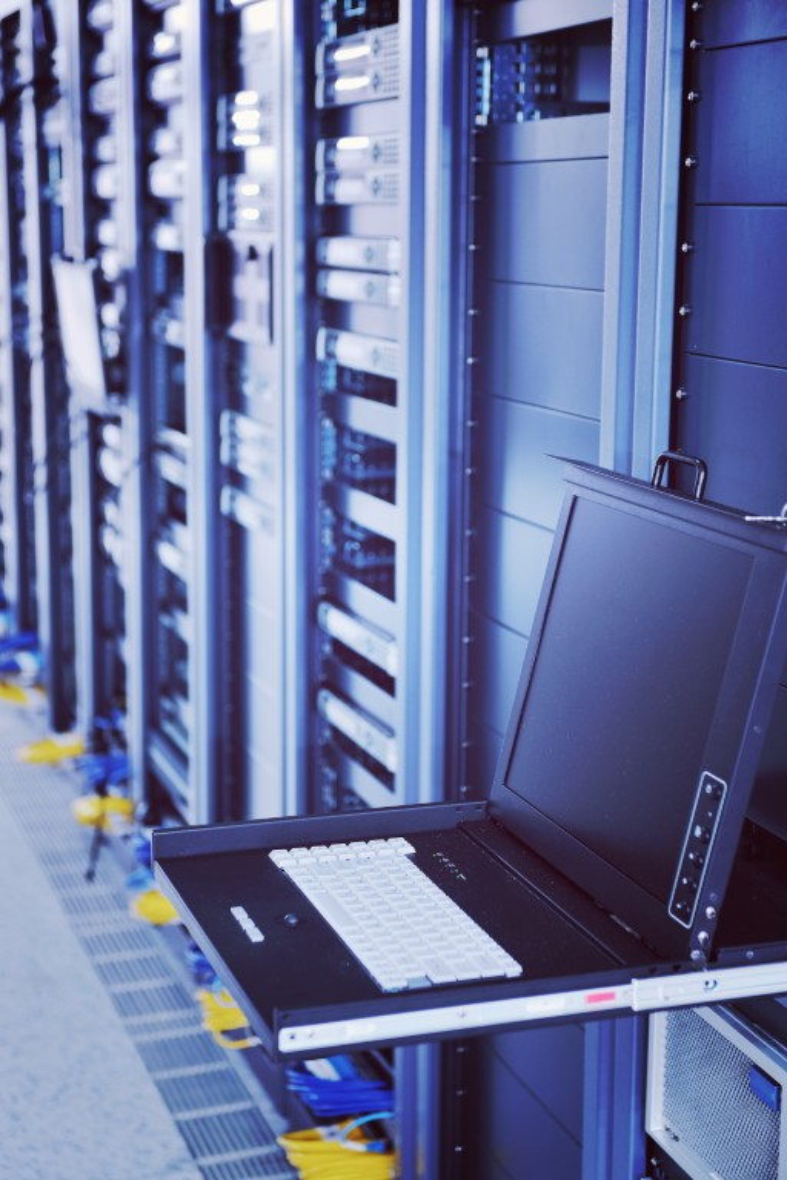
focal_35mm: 62
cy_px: 590
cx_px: 394
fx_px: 2033
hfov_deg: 21.9
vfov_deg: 32.4
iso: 50
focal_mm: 62
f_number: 4
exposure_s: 1/100
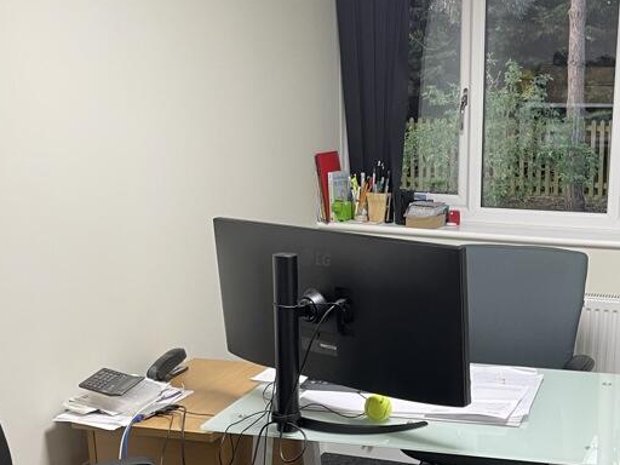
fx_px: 896
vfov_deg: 28.9
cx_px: 457
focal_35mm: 50
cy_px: 312
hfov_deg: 37.4
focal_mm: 5.1
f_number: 1.6
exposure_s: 1/50
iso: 125
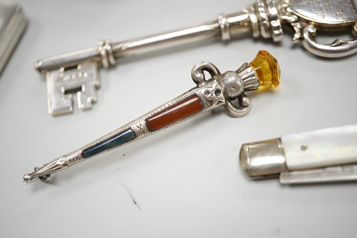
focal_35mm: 45
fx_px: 446
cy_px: 119
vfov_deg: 29.9
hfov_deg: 43.6
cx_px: 178
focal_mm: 30
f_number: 5
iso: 2500
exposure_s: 1/640
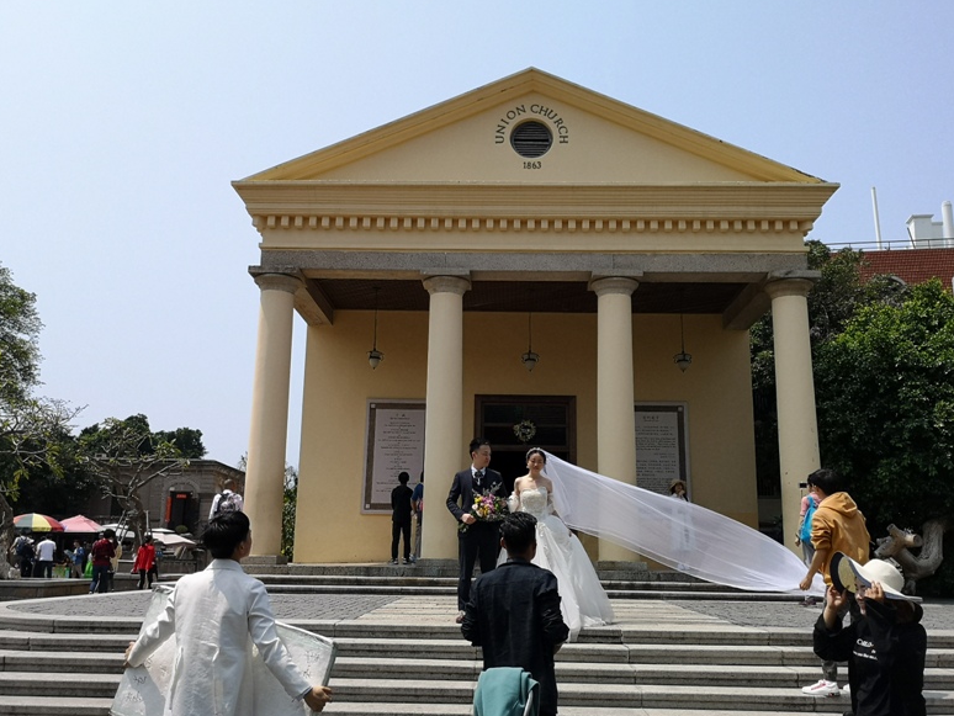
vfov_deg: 45.5
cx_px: 484
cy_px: 364
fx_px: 855
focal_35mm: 31
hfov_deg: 58.3
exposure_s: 1/2506
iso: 50
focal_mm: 3.95
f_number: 1.8
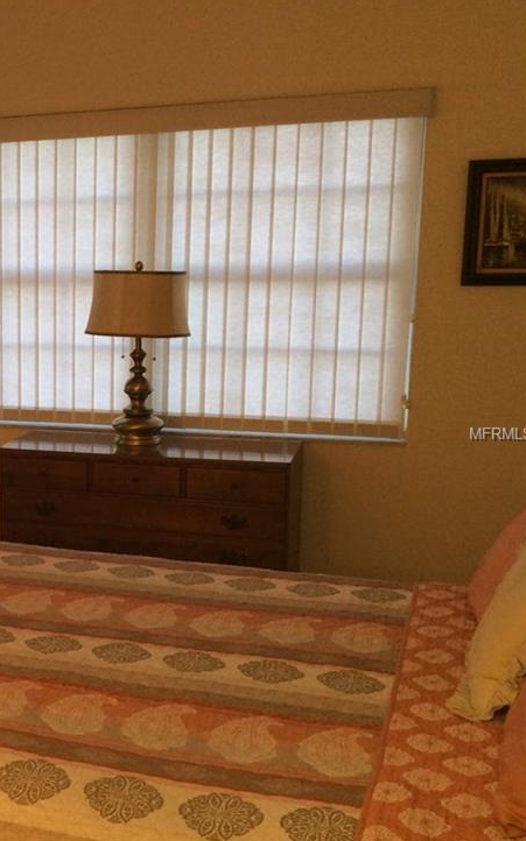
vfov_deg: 41.8
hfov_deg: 24.9
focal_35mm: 48
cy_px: 434
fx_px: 1101
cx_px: -57
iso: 40
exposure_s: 1/24
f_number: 2.4
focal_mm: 3.3
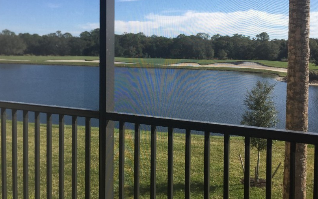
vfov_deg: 32.6
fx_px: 338
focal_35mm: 39
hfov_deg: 50.4
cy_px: 75
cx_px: 162
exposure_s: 1/1068
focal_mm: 4.15
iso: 32
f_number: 2.2
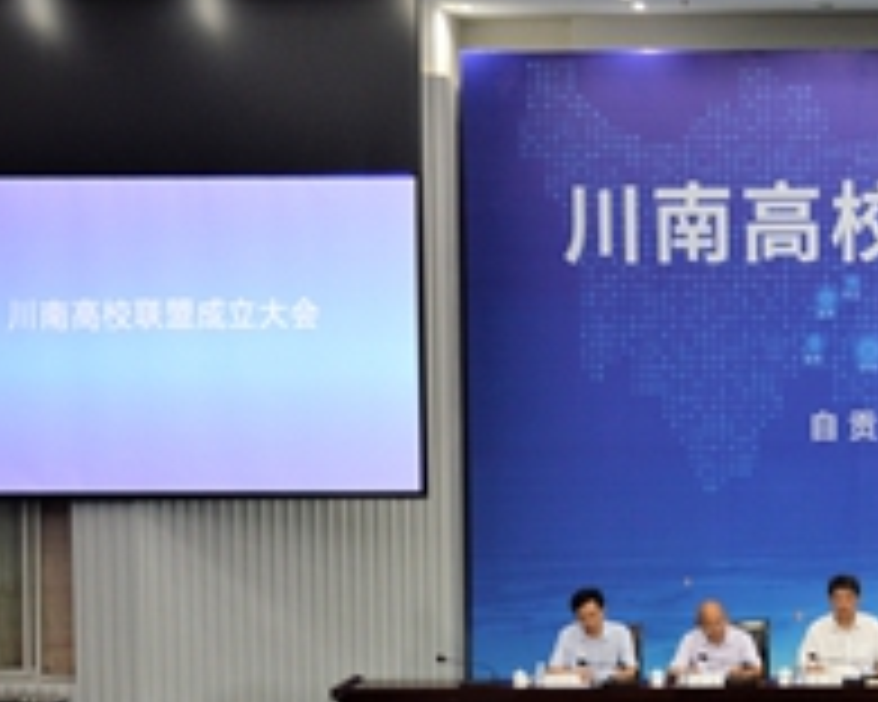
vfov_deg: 17.0
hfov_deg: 20.1
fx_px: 2344
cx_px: 1000
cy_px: 443
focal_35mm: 90
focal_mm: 25
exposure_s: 1/20
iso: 400
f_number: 4
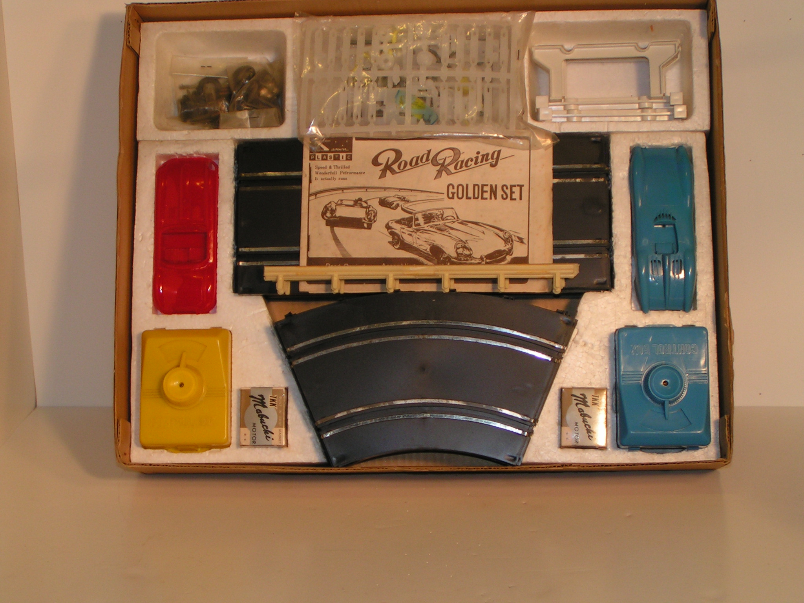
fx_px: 1672
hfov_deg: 27.0
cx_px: 402
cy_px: 302
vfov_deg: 20.4
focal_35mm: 72
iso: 50
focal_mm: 11
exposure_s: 1/250
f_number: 3.2
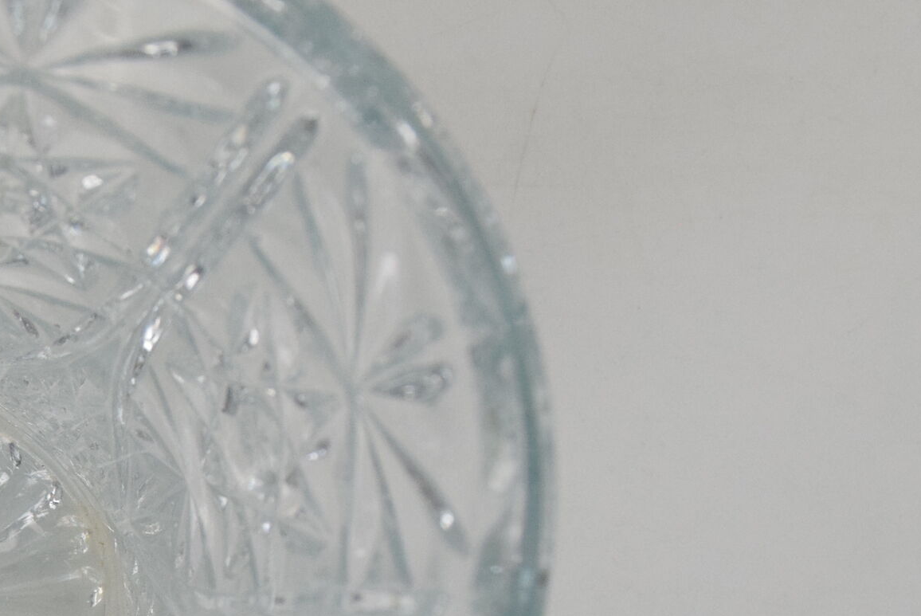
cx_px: -89
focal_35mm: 132
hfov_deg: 15.1
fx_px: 3380
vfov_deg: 10.4
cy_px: 504
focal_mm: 34
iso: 1600
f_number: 9
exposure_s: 1/320
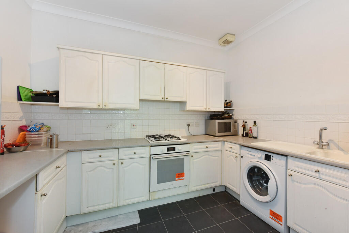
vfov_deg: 81.3
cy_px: 116
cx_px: 174
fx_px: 136
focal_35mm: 14
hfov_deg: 104.2
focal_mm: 14
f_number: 8
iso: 400
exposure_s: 1/15
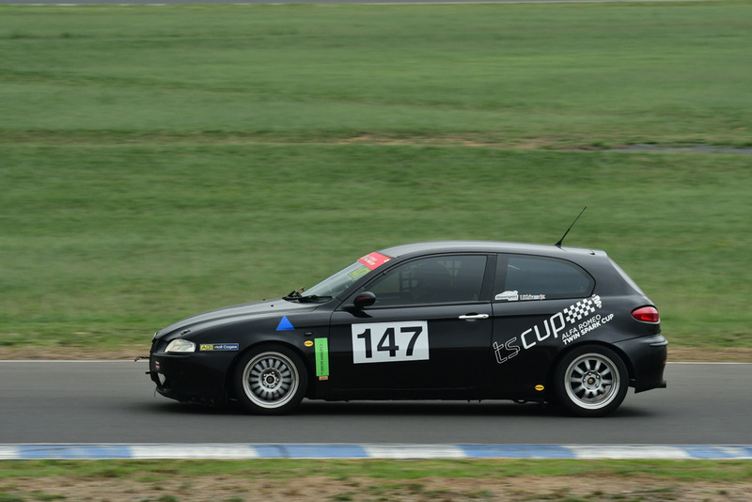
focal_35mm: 202
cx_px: 376
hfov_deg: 10.2
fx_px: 4231
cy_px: 251
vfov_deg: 6.8
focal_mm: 135
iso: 800
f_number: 11
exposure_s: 1/400
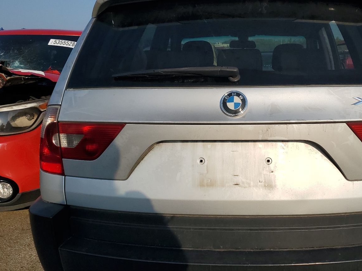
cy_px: 147
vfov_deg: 39.6
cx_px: 234
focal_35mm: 36
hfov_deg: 50.7
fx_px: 376
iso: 50
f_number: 1.5
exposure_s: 1/10000
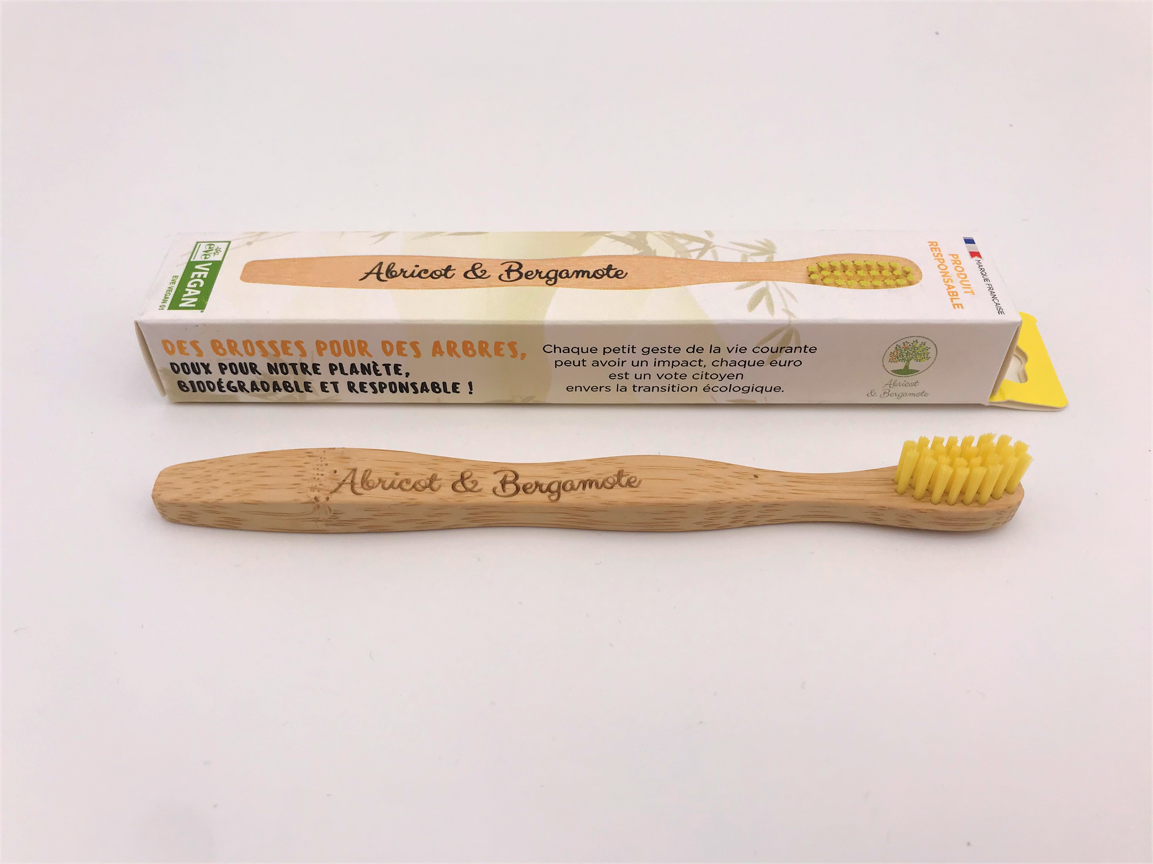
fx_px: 933
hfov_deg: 63.4
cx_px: 576
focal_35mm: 28
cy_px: 432
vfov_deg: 49.7
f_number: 1.8
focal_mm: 3.99
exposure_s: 1/550
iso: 20
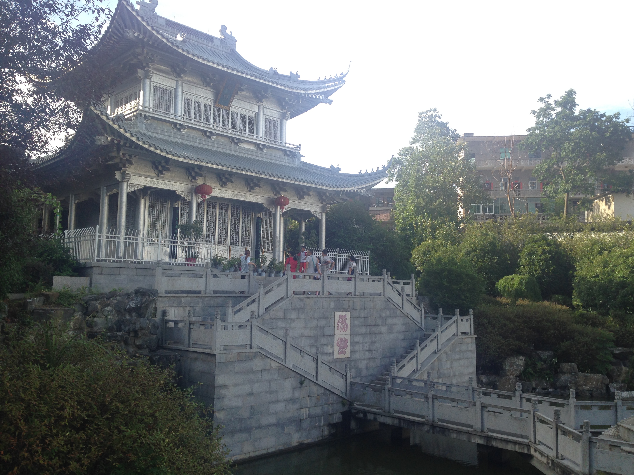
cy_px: 238
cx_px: 317
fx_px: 604
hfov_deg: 55.4
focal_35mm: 33
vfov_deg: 42.9
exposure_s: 1/414
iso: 50
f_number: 2.4
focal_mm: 4.12
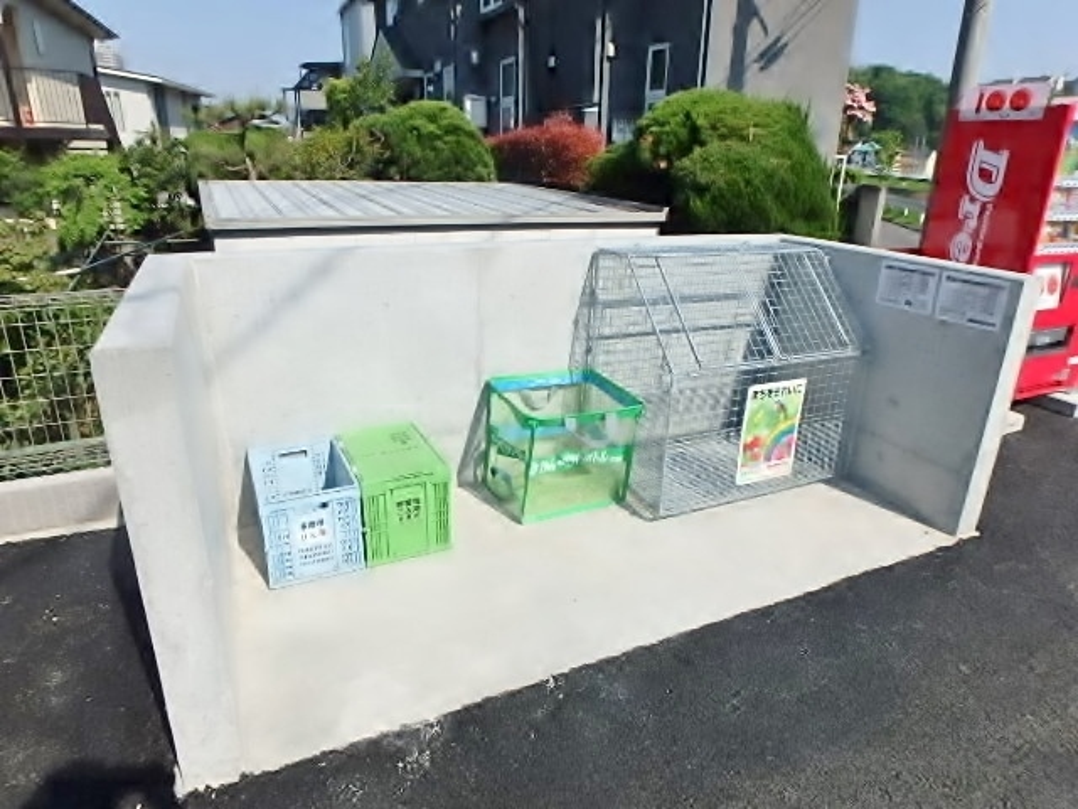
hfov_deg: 79.0
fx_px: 654
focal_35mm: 21
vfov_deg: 63.4
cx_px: 539
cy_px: 404
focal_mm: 3.7
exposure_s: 1/500
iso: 125
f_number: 6
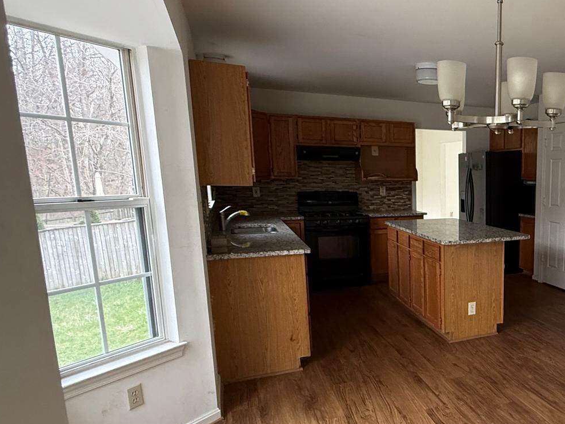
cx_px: 495
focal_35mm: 29
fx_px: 473
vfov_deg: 47.9
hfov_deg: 54.7
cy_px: 259
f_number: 2.2
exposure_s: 1/99
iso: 320
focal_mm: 2.22
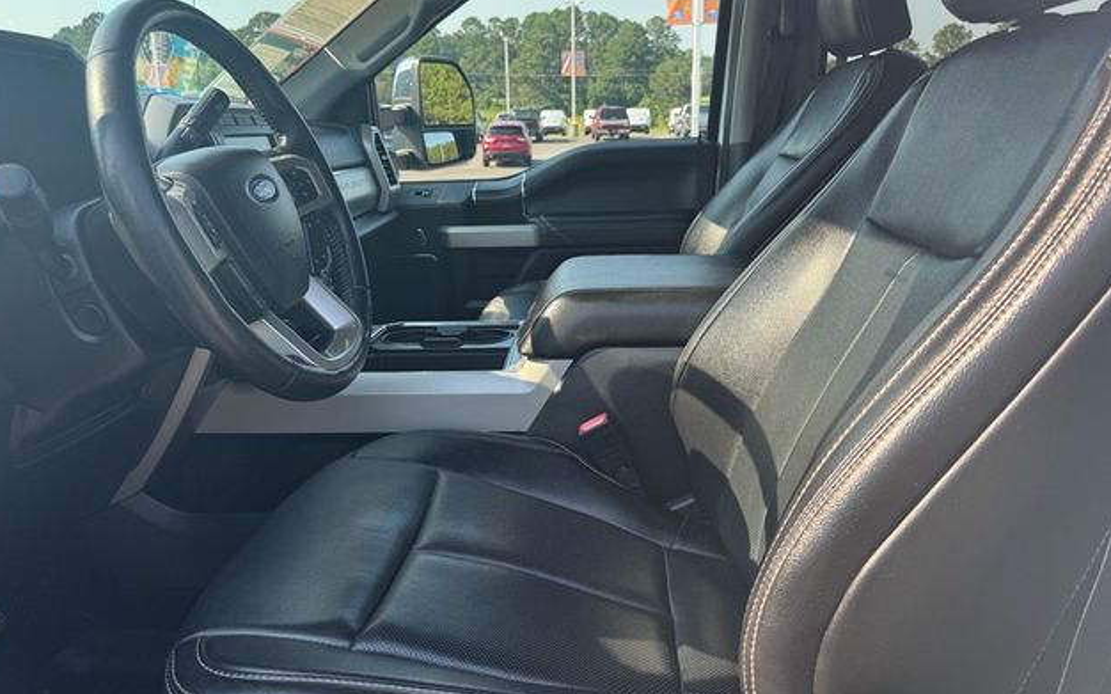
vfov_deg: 47.4
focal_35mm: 26
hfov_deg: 70.4
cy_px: 284
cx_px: 548
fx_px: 787
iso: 80
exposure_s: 1/645
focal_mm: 6.76
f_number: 1.78
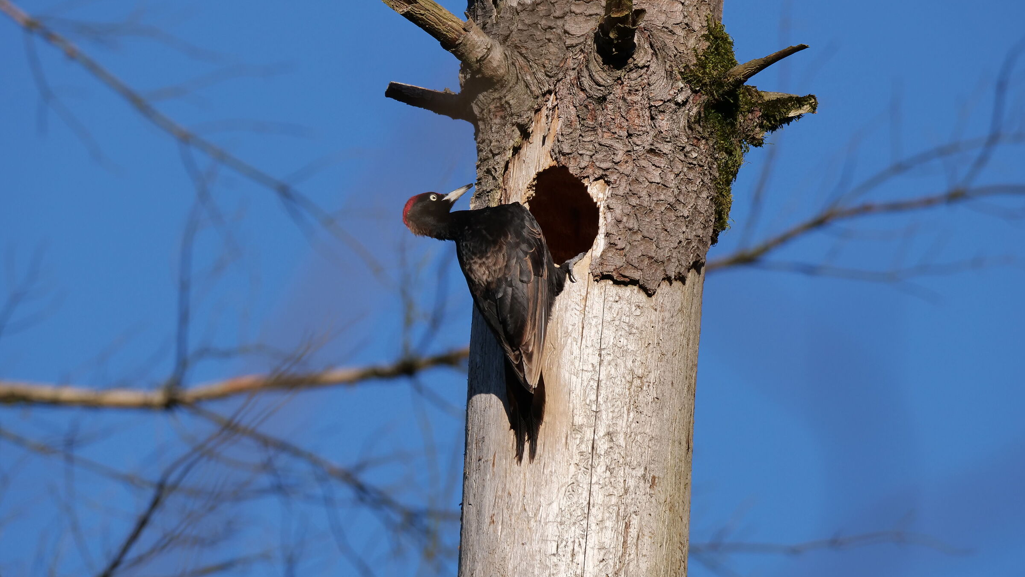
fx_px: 17802
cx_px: 513
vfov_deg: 1.9
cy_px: 262
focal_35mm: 655
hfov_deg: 3.3
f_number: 8
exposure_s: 1/640
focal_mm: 300
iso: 250
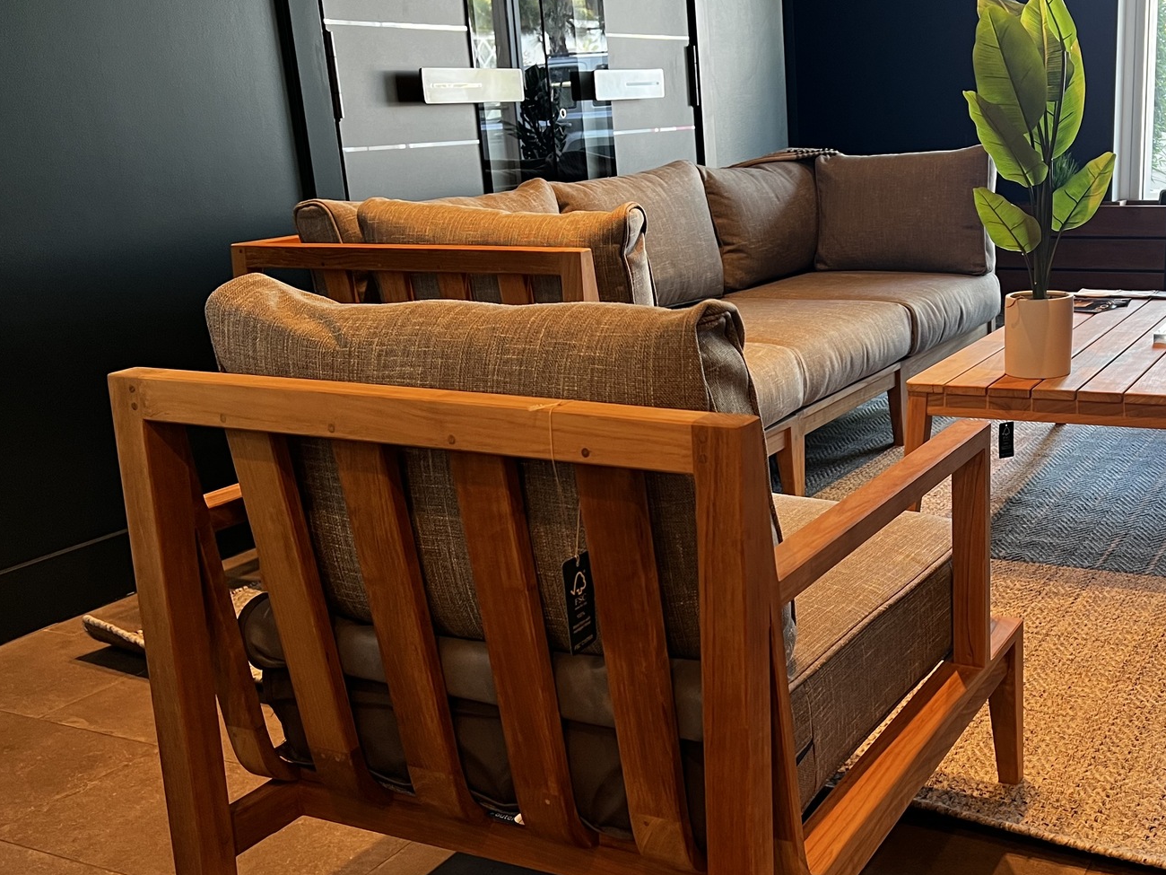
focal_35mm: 40
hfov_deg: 45.6
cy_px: 523
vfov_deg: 35.8
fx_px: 1347
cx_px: 834
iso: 80
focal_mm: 5.7
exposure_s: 1/60
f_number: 1.5
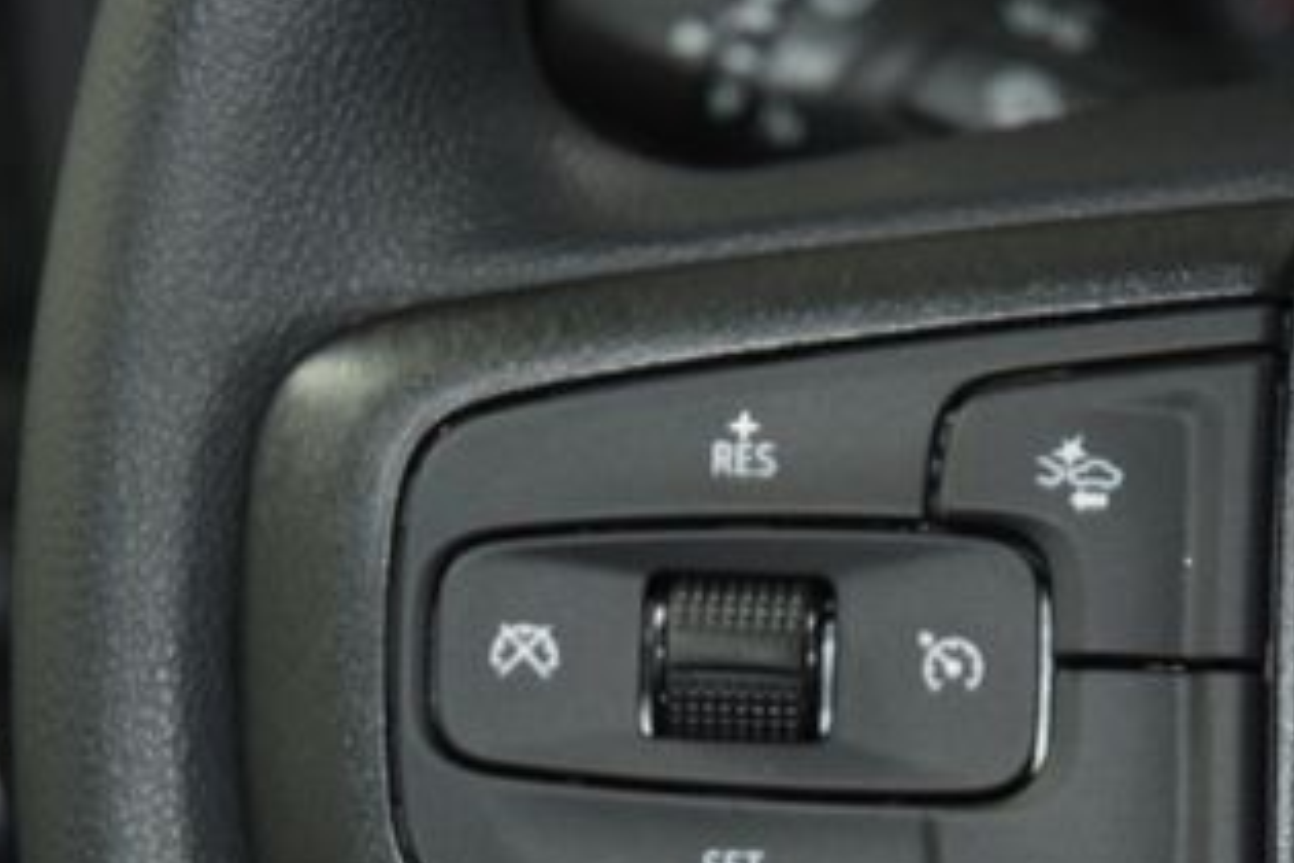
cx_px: 863
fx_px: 7656
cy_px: 713
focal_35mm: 213
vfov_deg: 6.4
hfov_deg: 9.7
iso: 1000
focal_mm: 70
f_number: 4.5
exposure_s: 1/25
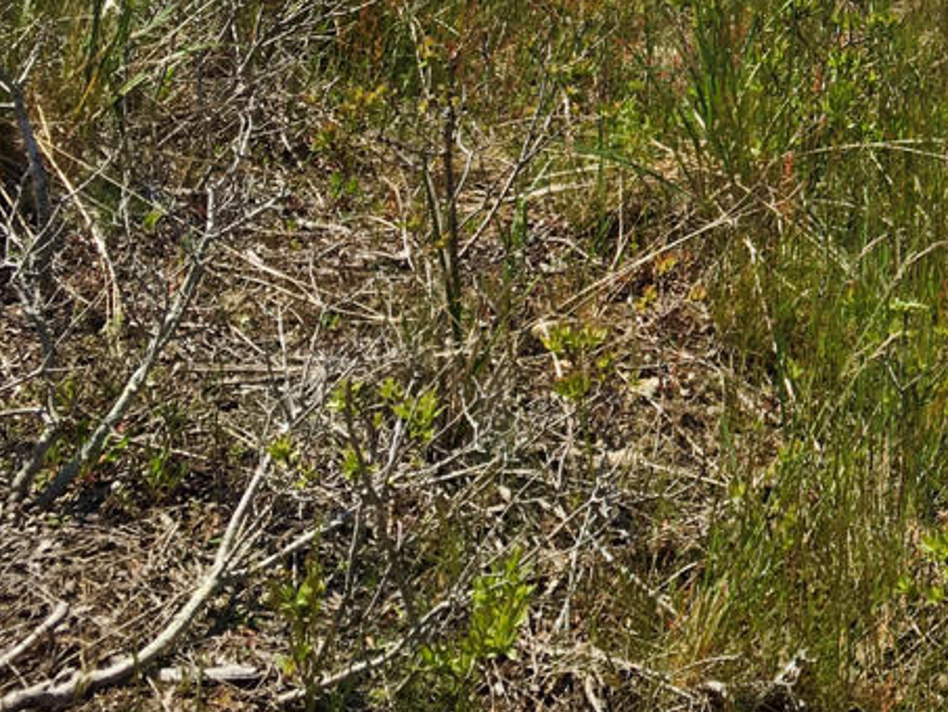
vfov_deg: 17.1
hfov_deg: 21.2
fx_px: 2246
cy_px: -172
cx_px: 1297
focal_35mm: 82
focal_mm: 4.15
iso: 25
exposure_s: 1/1709
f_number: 2.2
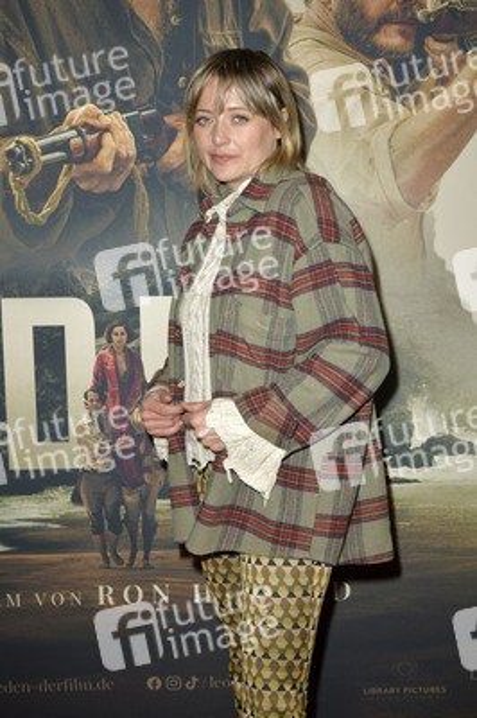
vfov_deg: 39.6
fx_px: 995
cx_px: 238
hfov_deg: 26.9
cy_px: 359
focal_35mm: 50
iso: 250
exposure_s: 1/250
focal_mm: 50
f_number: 5.6
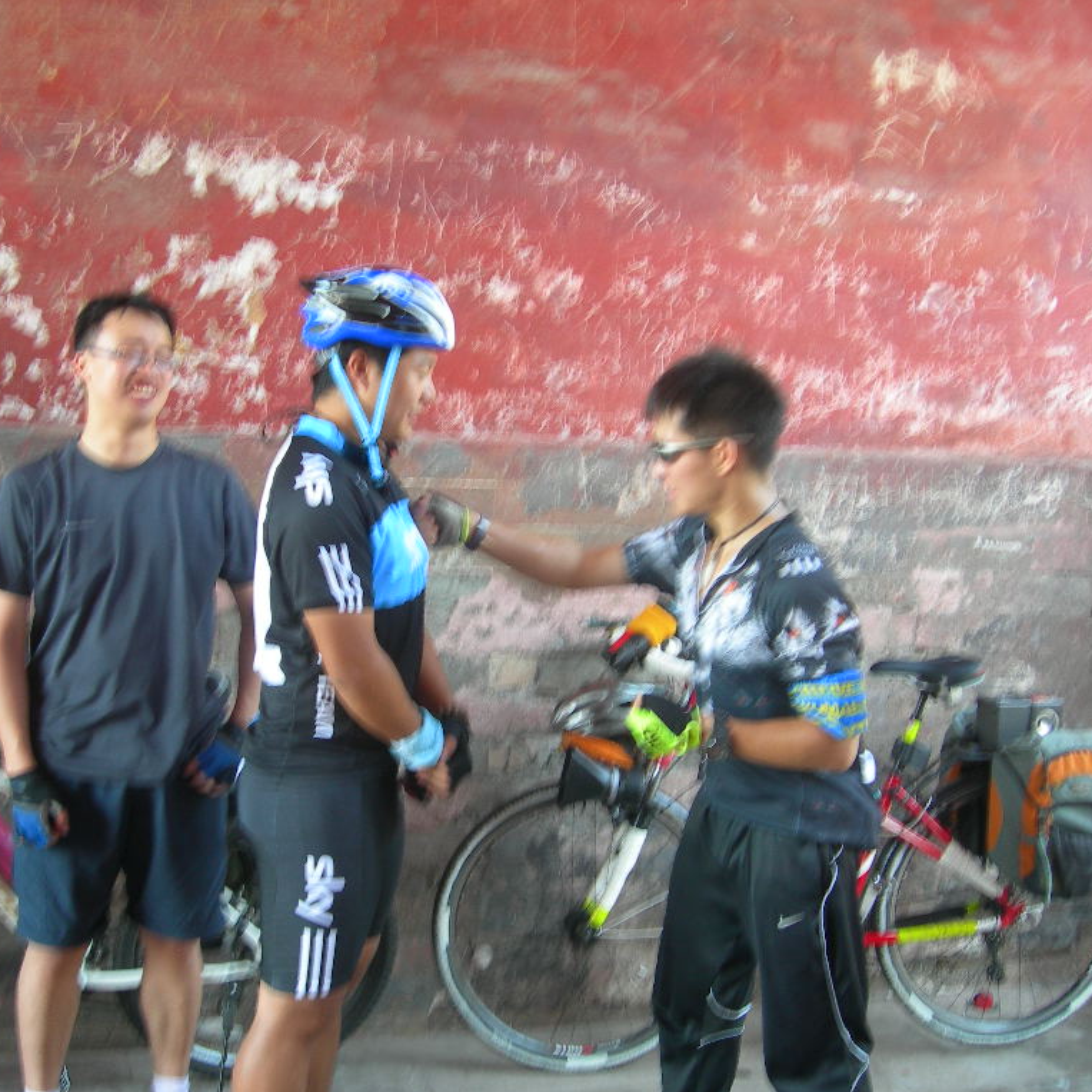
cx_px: 459
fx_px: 1606
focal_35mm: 45
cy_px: 547
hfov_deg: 37.5
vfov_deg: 37.6
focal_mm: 7.8
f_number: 2.8
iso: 50
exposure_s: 1/27.1
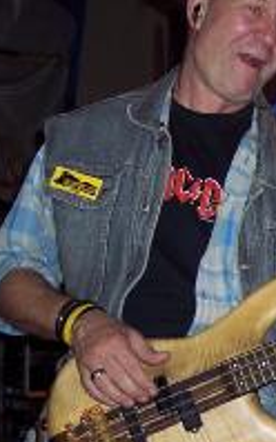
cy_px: 272
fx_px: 1254
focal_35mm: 104
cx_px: 343
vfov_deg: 20.0
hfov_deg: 12.2
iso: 100
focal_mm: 8
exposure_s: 1/60
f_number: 2.8
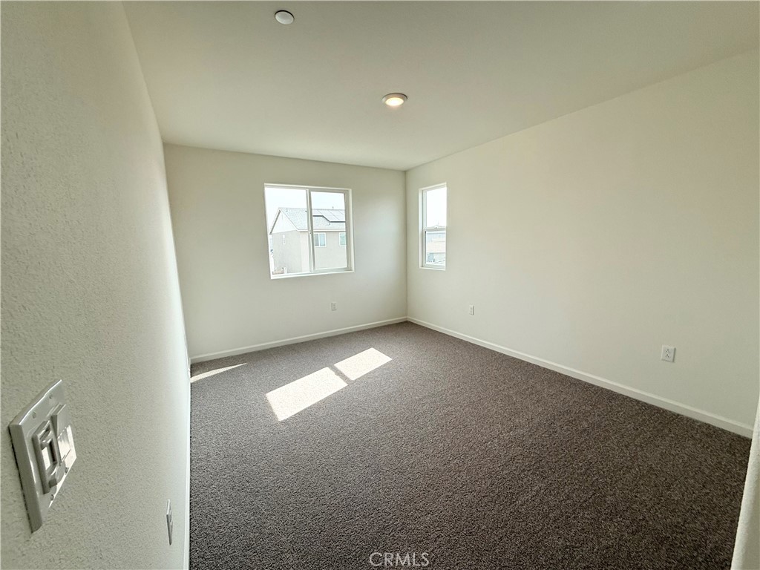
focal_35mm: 14
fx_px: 307
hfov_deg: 102.1
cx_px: 380
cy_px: 285
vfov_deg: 85.7
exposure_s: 1/315
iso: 64
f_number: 2.2
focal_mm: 2.22
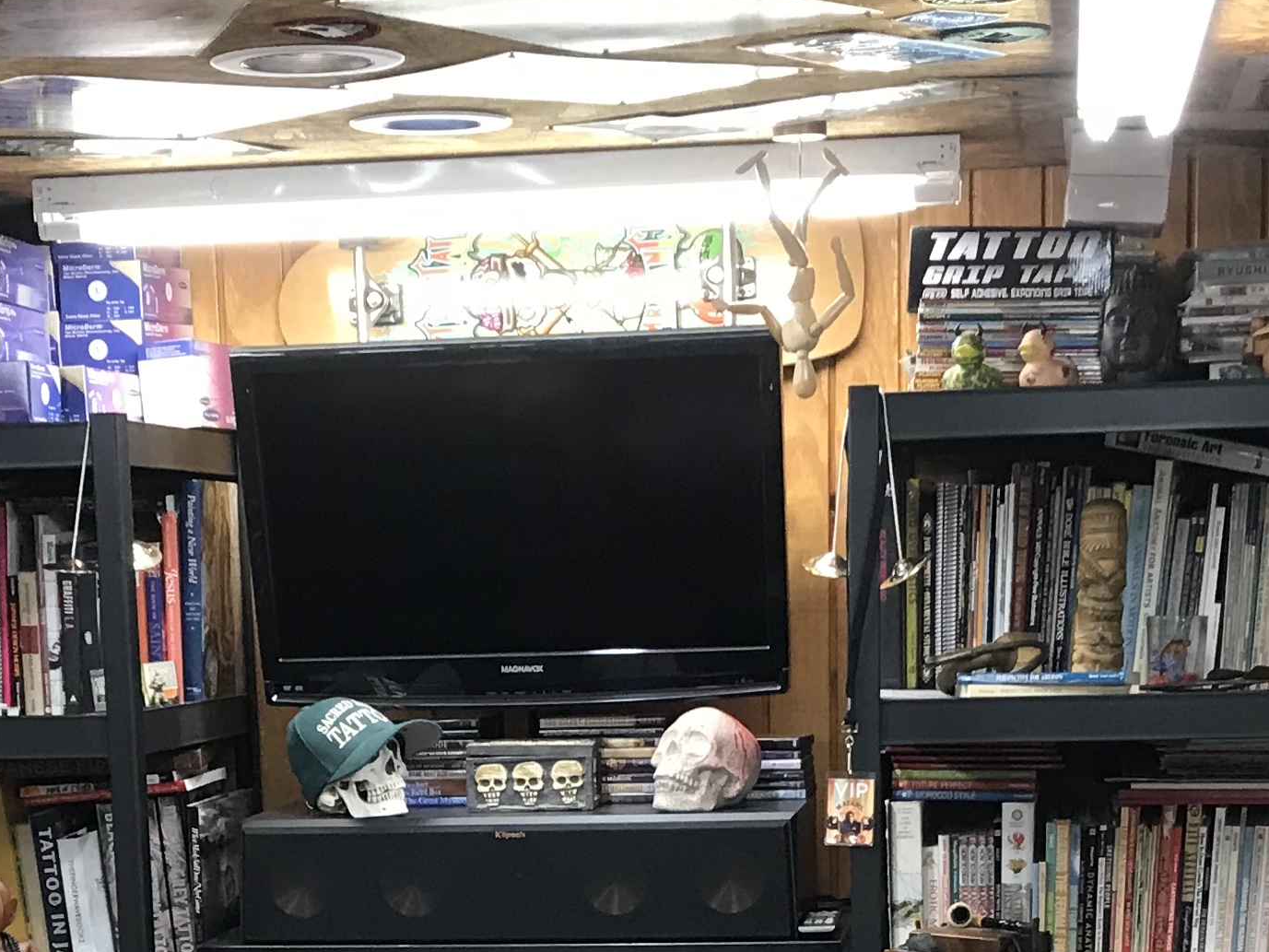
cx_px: 525
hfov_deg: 23.8
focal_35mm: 82
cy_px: 1175
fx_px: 3006
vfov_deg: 17.1
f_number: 1.8
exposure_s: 1/30
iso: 32
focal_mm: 3.99
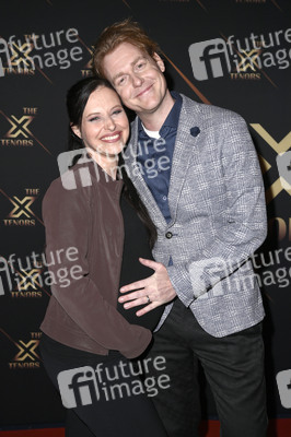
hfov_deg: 25.9
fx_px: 632
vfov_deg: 38.2
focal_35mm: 52
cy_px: 218
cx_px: 146
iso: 125
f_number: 5
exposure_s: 1/200
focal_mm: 52
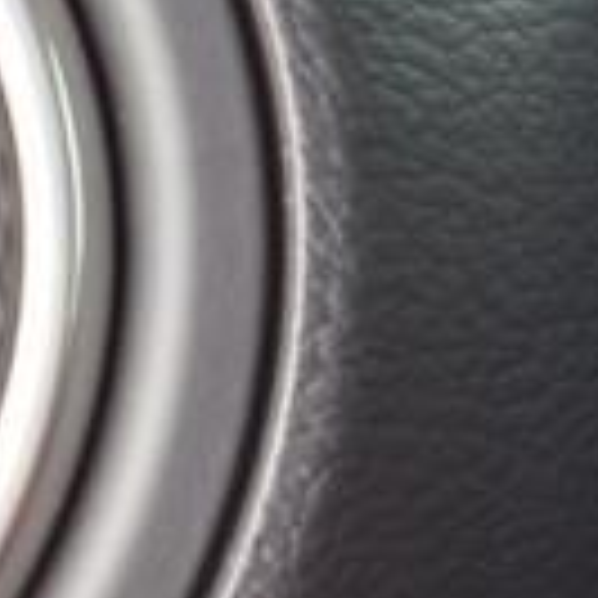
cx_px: 1205
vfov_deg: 14.8
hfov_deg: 13.1
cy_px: -49
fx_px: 2248
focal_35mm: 115
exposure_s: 1/40
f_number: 1.9
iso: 40
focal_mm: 3.58
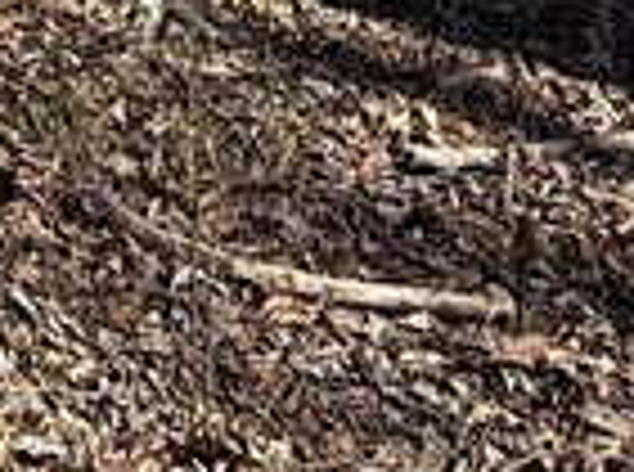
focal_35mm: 102
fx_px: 1863
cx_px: -175
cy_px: -661
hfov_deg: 18.1
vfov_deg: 11.8
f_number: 2.2
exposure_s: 1/914
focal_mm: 2.22
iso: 50
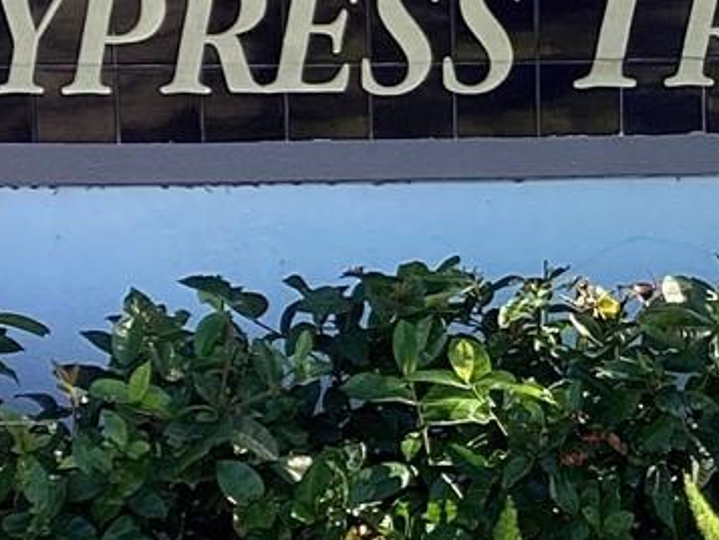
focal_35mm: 139
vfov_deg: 10.7
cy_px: 177
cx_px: 717
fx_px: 2888
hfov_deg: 14.0
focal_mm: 3.3
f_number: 2.4
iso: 25
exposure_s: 1/205
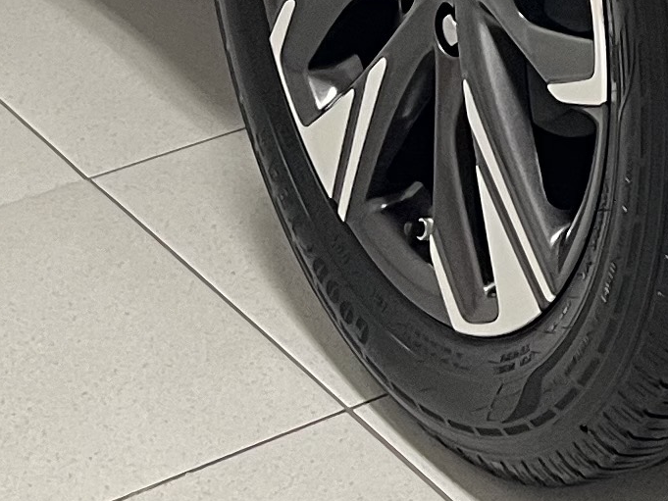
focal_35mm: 154
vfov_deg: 8.4
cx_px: 821
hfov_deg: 12.5
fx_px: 2972
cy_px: -892
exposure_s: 1/60
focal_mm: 5.1
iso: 250
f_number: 1.6
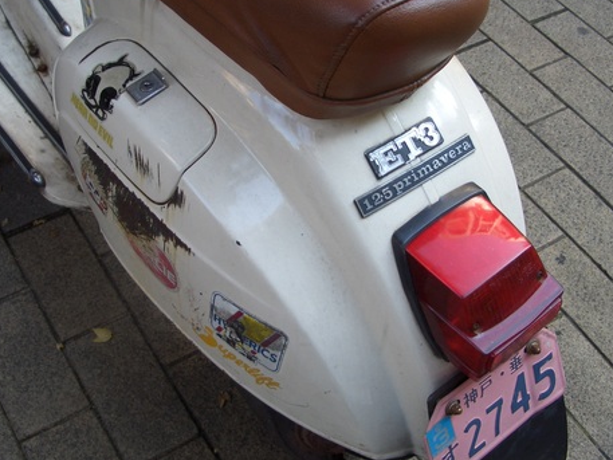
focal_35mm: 49
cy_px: 216
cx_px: 322
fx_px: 868
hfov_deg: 38.9
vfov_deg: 29.7
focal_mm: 5.8
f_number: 2.6
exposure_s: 1/100
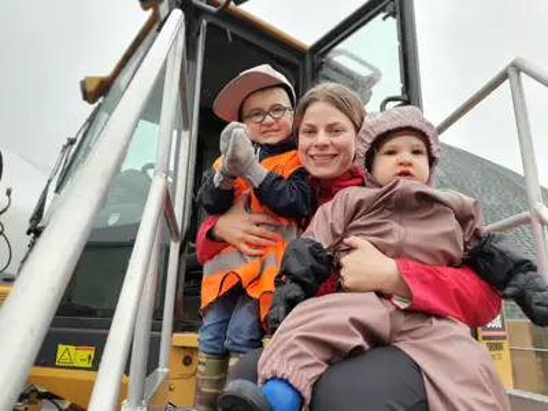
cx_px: 274
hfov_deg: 67.3
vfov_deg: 53.1
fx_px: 412
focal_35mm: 26
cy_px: 206
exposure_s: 1/414
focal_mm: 3.93
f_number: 1.7
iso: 40
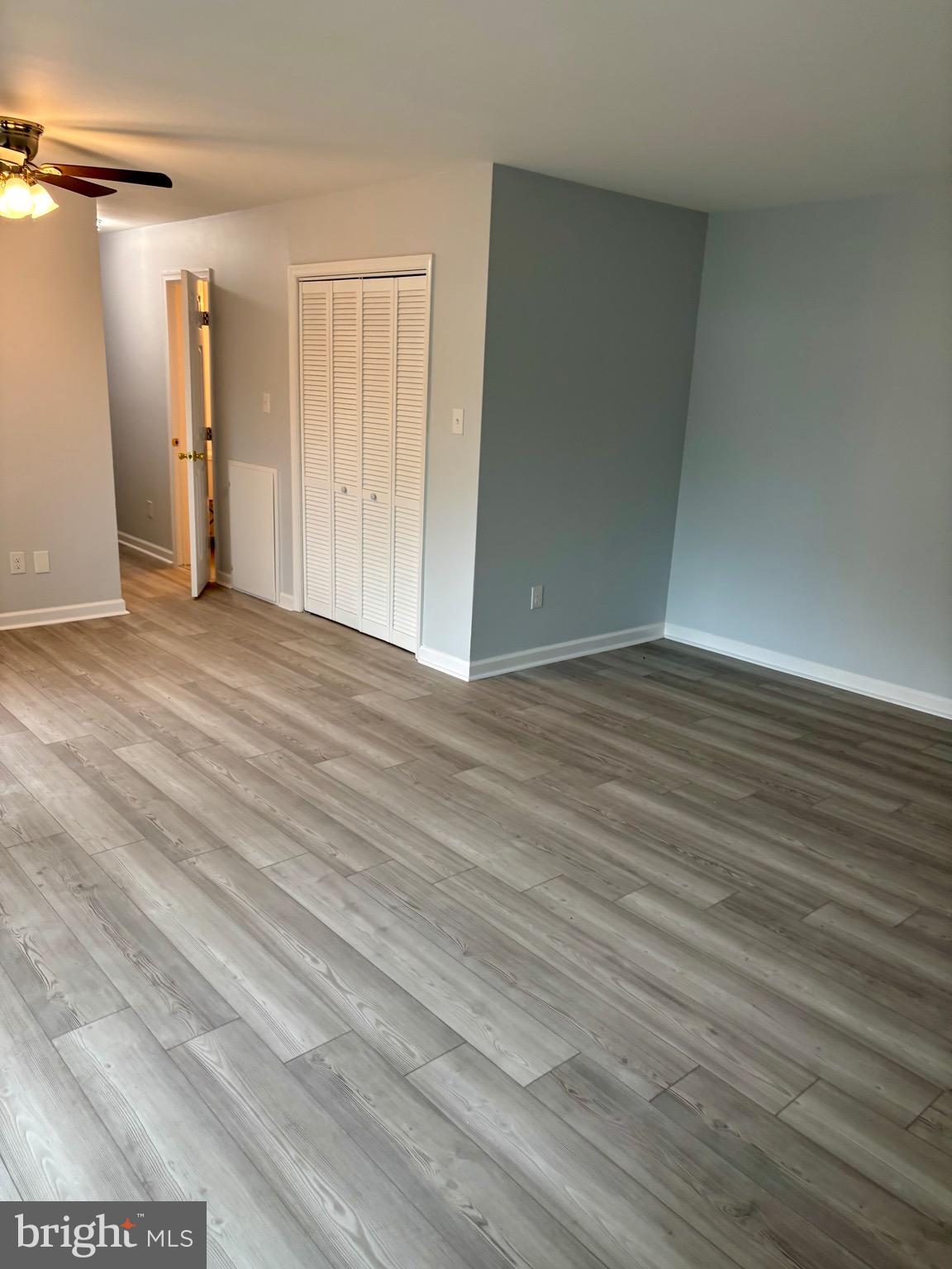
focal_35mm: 26
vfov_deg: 67.3
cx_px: 476
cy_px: 634
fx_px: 953
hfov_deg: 53.1
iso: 125
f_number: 1.6
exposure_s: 1/120
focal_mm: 5.96
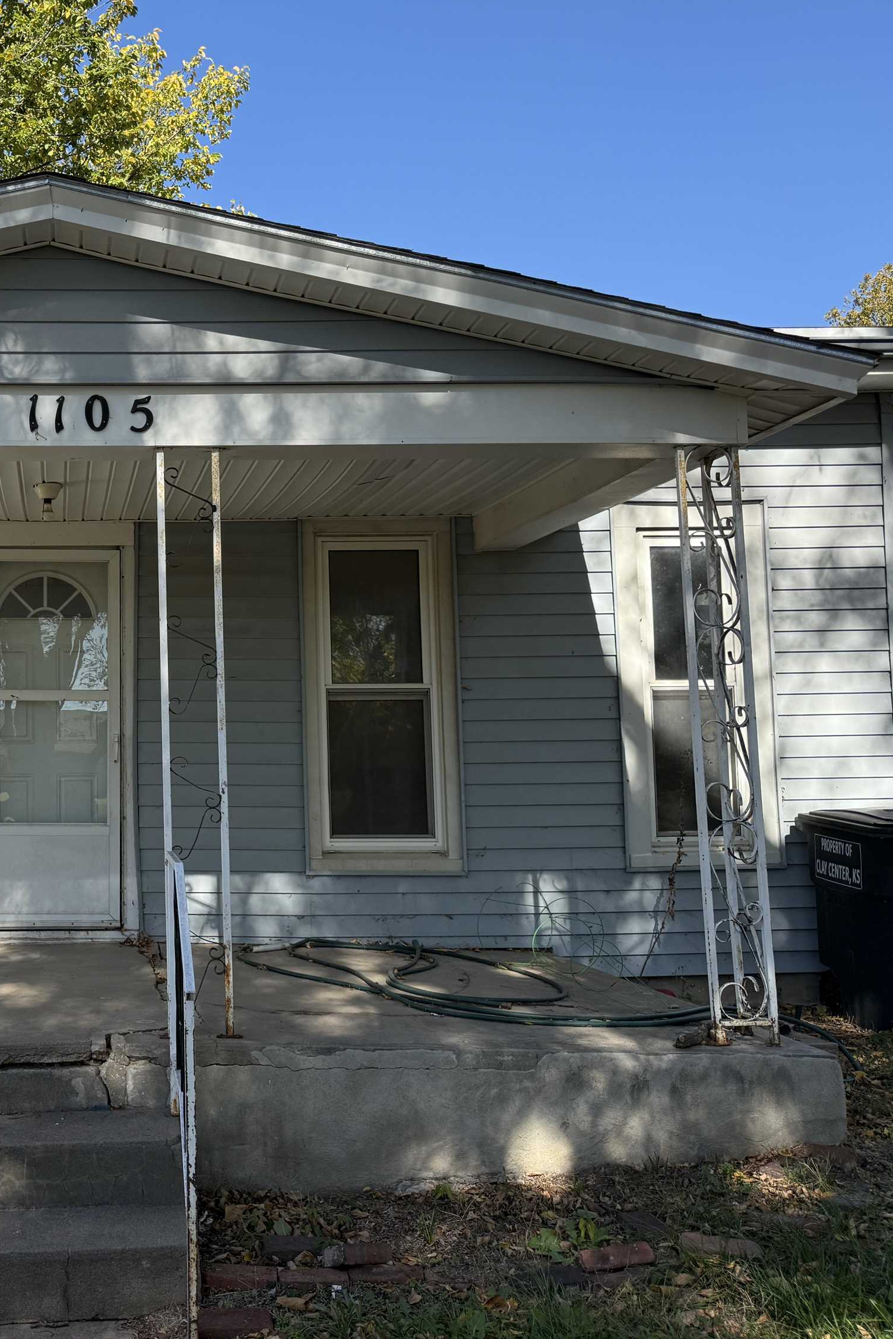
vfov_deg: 55.8
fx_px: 1265
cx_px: 100
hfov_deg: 36.6
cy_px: 660
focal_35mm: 34
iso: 100
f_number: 1.78
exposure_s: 1/2703
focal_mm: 6.76
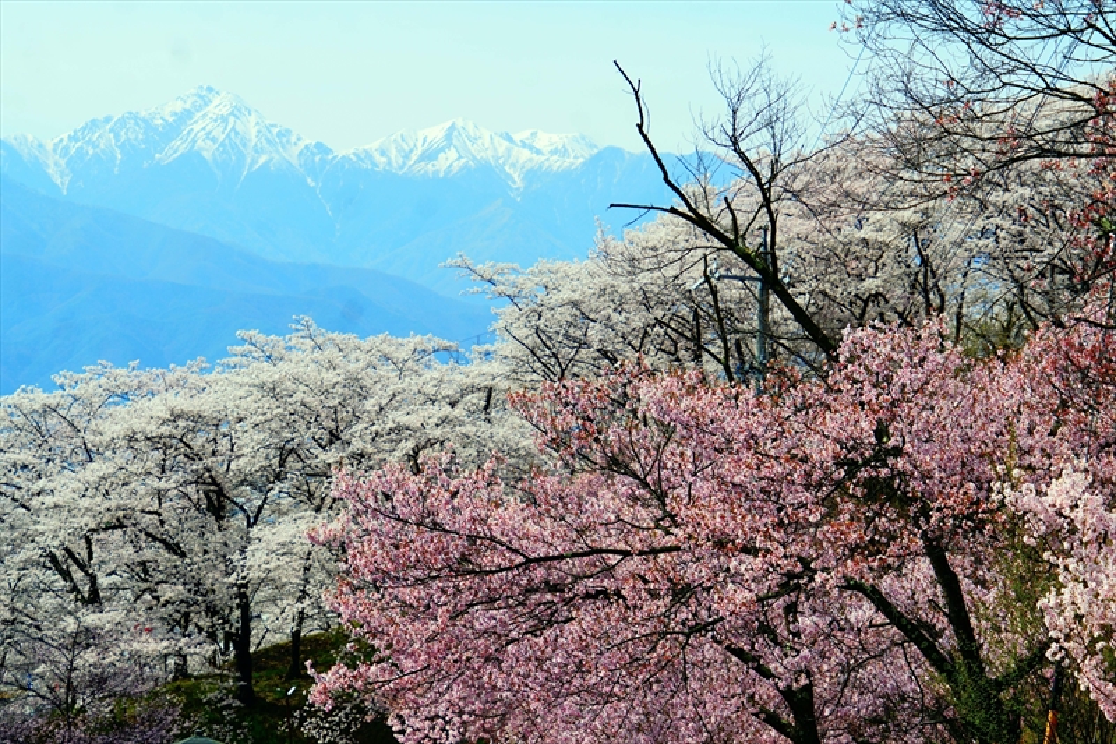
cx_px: 558
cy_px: 372
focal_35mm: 134
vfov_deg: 10.3
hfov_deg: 15.4
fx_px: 4137
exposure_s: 1/320
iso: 100
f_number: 8
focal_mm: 89
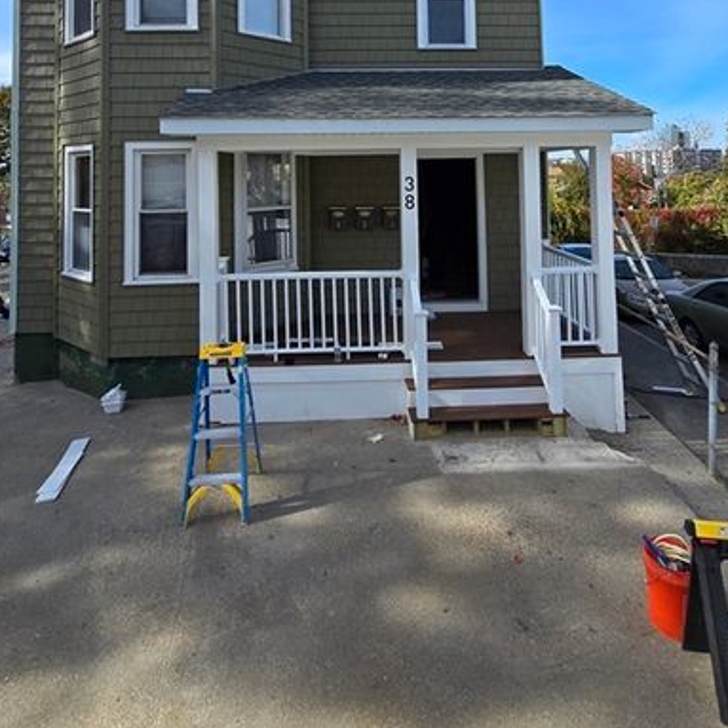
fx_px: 476
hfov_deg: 74.8
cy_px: 164
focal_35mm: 20
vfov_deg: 68.9
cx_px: 359
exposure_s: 1/2000
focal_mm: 2.2
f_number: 2.2
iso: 64
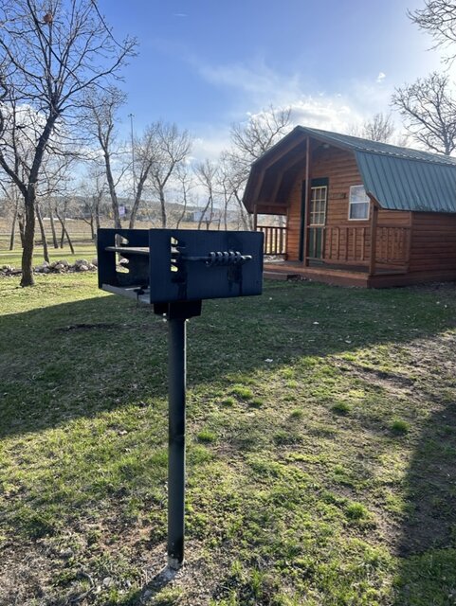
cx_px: 228
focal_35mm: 26
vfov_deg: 67.3
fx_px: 456
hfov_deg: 53.1
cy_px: 303
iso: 50
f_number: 1.5
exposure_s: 1/2045
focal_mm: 5.7
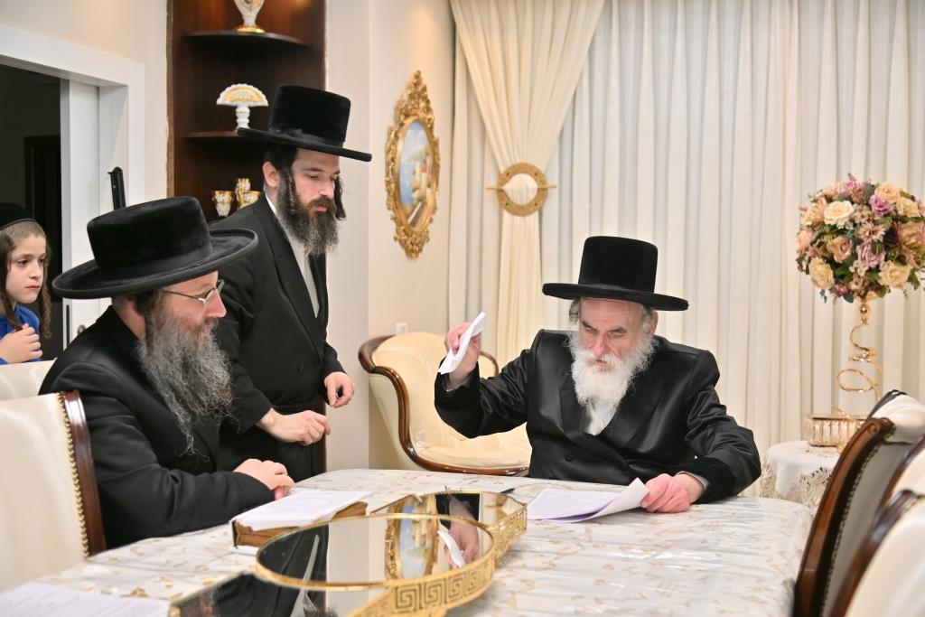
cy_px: 308
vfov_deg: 30.5
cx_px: 462
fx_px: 1131
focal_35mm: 44
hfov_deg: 44.5
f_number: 4
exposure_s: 1/200
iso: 400
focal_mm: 44
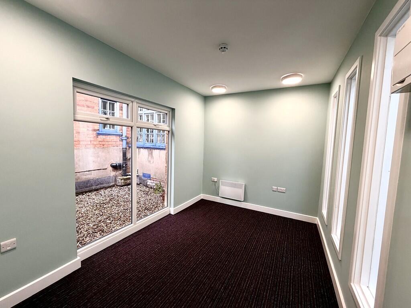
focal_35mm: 14
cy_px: 154
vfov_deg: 85.7
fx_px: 166
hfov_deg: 102.1
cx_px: 206
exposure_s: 1/100
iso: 250
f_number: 2.2
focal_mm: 2.22
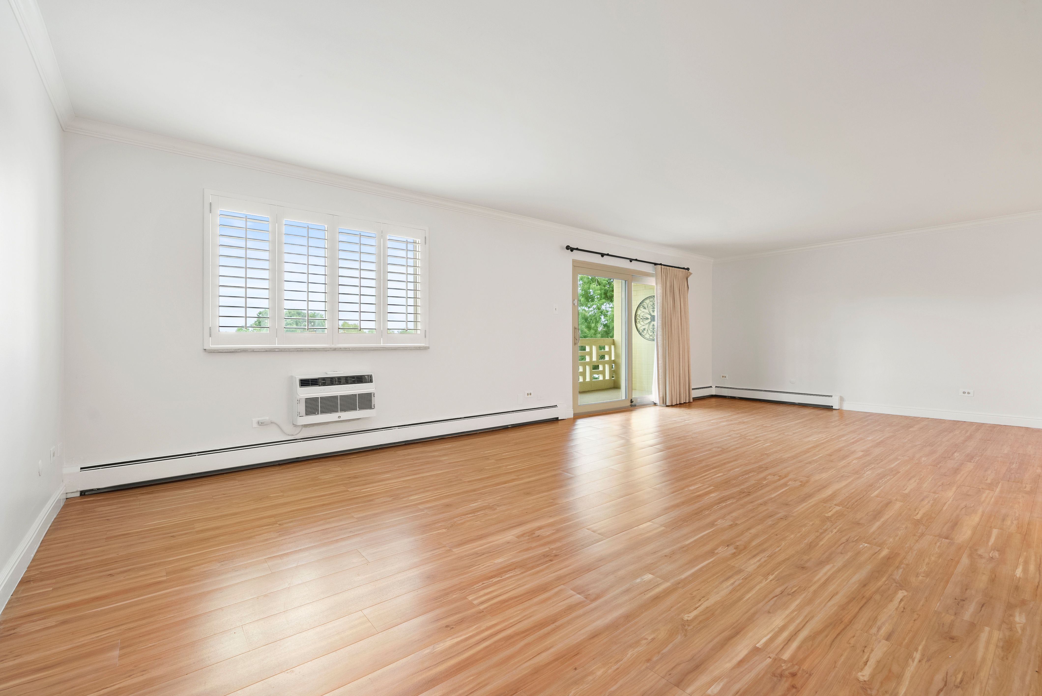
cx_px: 521
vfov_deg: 73.8
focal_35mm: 16
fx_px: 463
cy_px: 348
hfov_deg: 96.7
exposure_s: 1
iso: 640
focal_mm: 16
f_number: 8
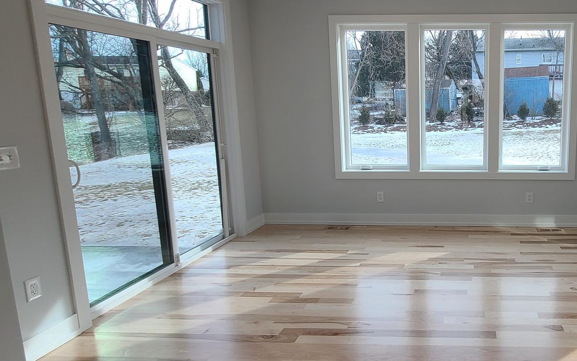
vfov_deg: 51.0
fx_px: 377
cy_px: 168
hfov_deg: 67.6
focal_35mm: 24
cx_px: 463
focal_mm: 2.2
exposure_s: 1/275
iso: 64
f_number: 2.2
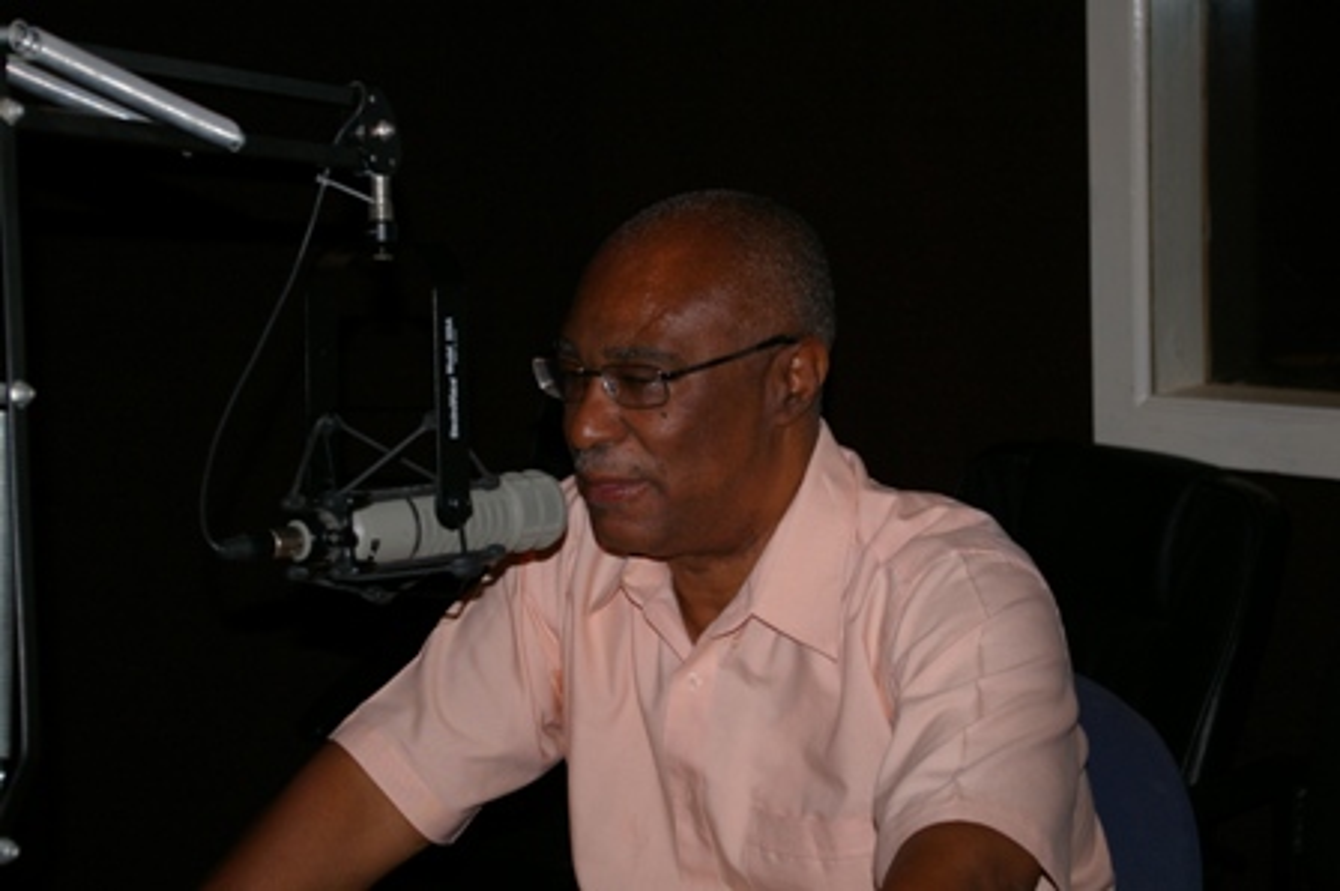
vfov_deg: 20.1
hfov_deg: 29.9
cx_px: 670
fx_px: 2511
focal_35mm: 68
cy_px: 446
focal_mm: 45
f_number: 4.5
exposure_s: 1/60
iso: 200
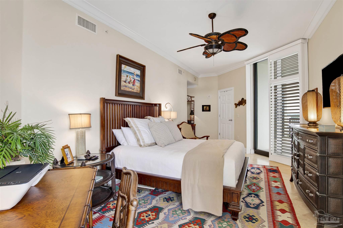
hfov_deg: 90.0
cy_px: 114
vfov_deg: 67.4
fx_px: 171
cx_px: 172
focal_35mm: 18
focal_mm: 18
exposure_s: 1/2.5
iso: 200
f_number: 11
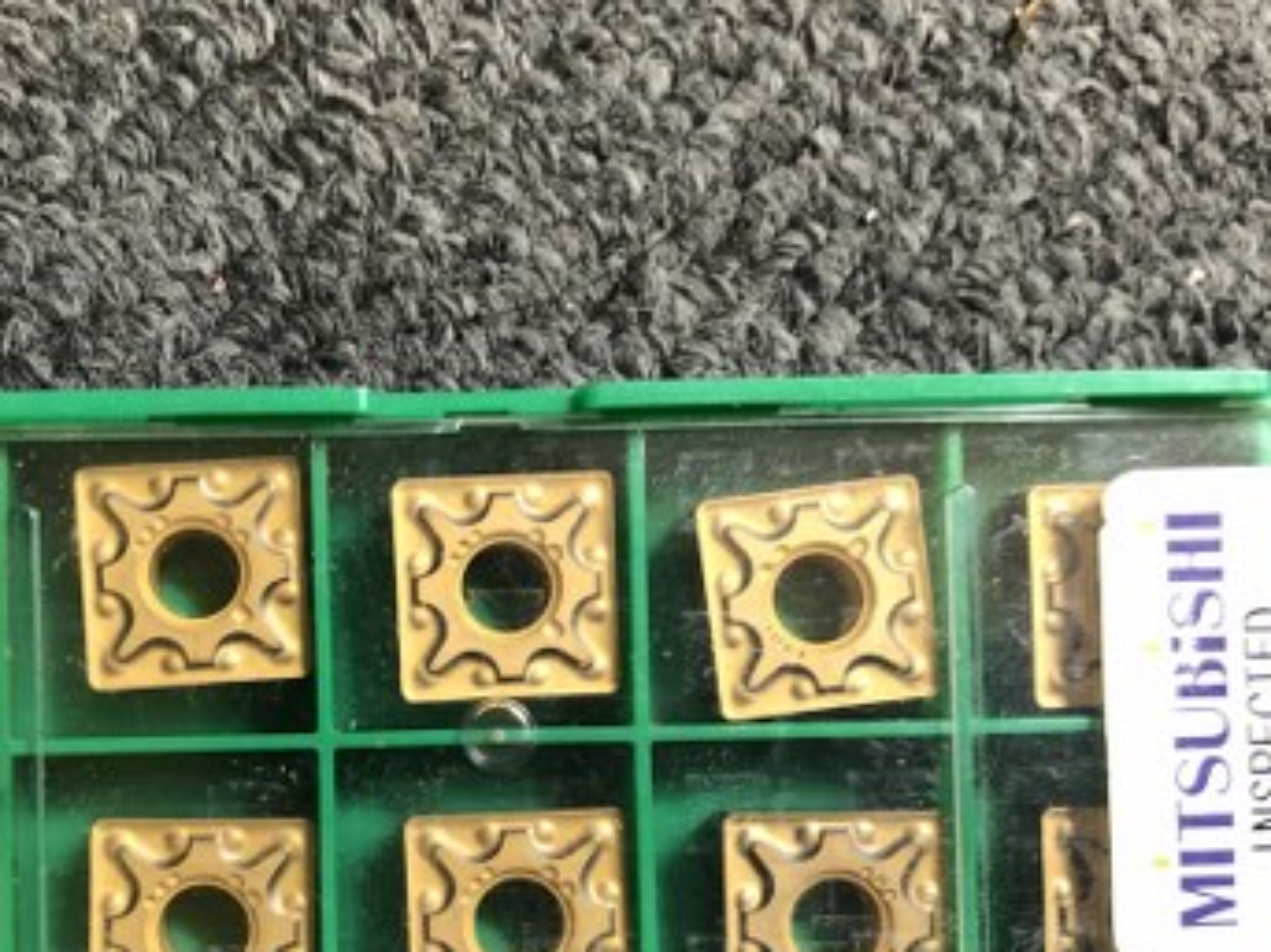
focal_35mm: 49
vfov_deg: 29.2
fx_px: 1799
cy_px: 704
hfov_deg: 38.5
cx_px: 430
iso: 32
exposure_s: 1/20
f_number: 1.8
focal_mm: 4
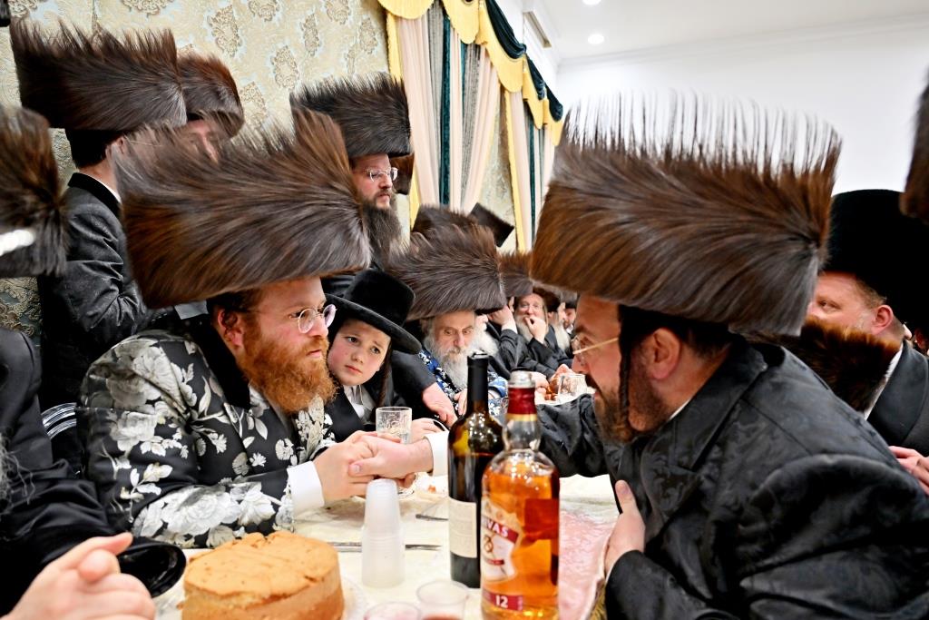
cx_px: 464
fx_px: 619
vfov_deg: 53.1
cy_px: 310
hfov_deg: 73.7
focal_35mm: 24
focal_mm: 24
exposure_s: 1/200
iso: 1000
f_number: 4
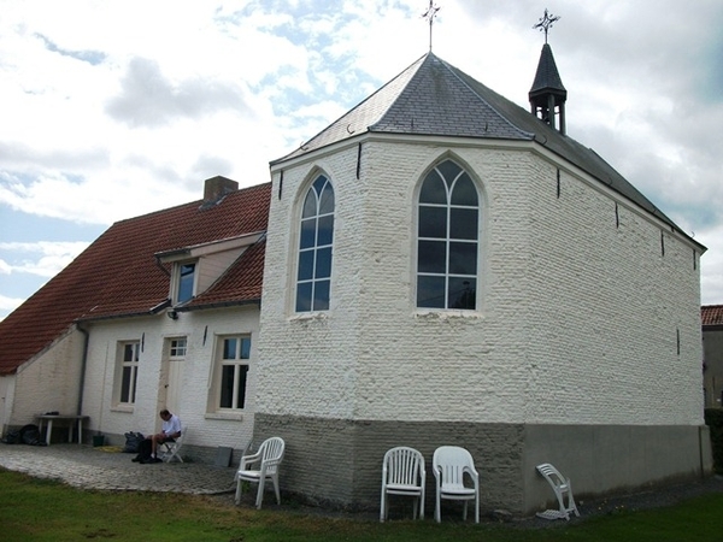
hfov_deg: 56.8
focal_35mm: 32
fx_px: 668
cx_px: 362
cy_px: 271
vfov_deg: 44.2
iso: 80
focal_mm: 5.7
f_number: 8.8
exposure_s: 1/200
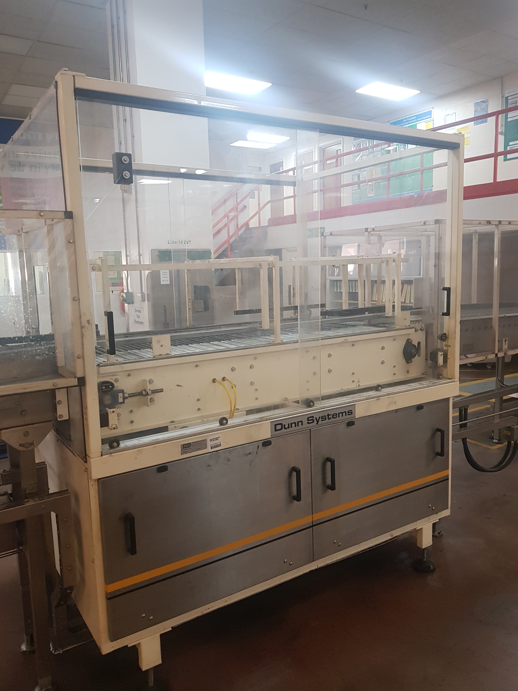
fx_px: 519
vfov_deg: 67.3
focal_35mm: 26
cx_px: 259
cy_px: 346
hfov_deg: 53.1
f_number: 1.7
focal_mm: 4.3
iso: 200
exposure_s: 1/33
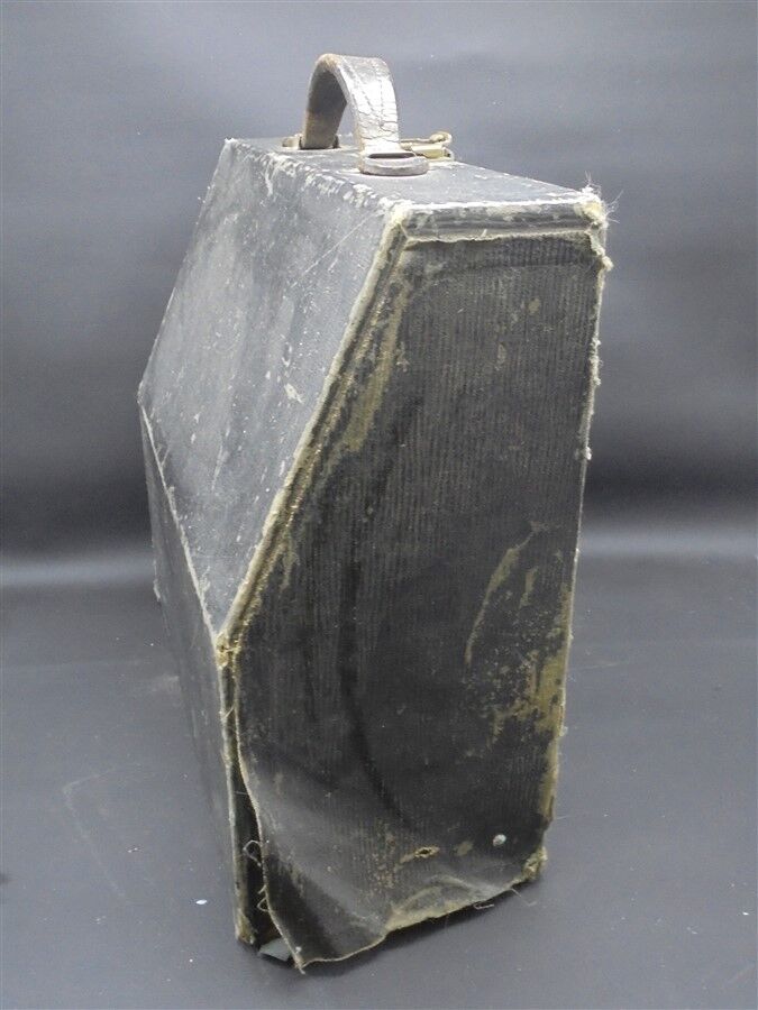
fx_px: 993
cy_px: 505
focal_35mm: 34
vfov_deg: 54.0
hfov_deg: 41.8
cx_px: 379
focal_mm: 6.1
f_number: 4
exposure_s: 1/20
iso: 400
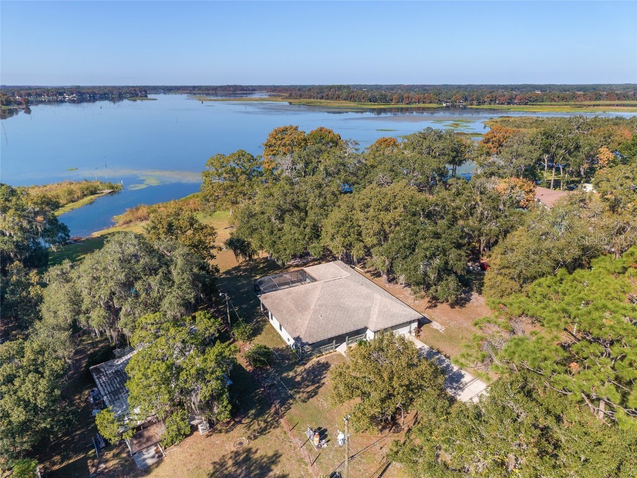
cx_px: 318
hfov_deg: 71.6
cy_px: 239
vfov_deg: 56.8
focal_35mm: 24
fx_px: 442
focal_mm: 8.67
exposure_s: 1/2500
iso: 180
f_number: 1.8
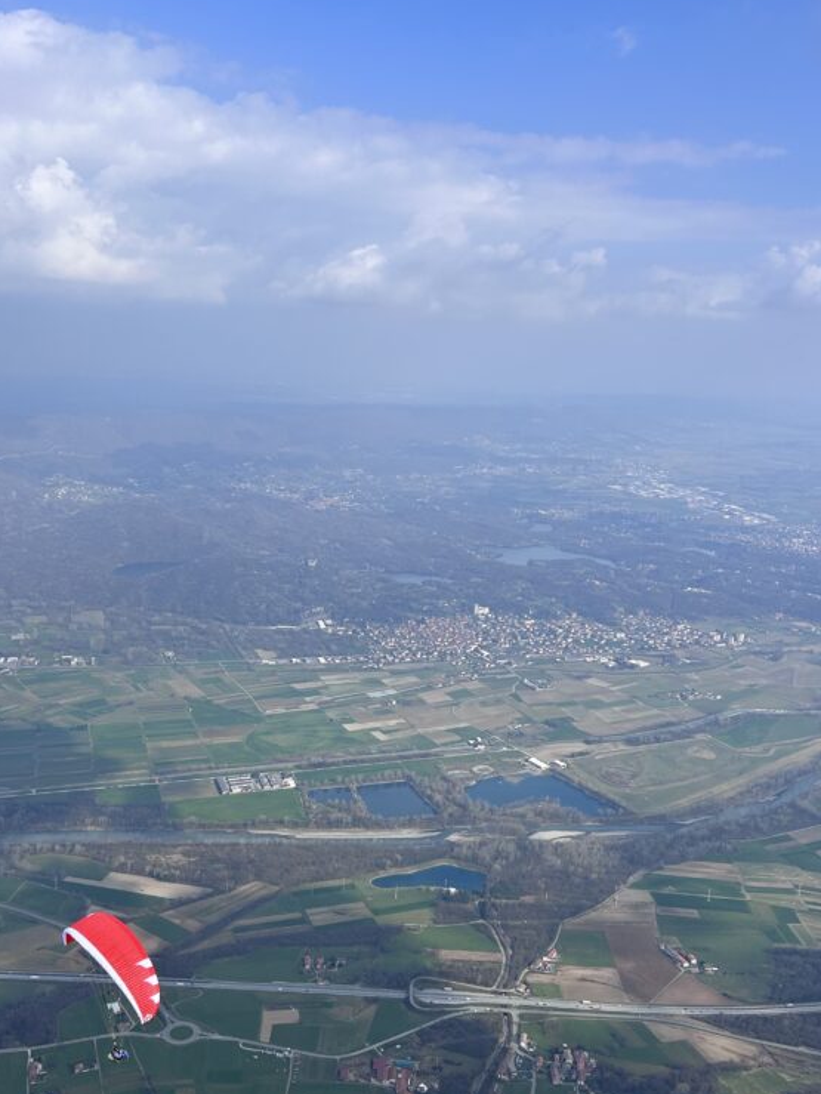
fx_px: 948
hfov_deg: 46.8
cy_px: 609
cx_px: 373
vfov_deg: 59.8
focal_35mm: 30
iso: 50
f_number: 1.5
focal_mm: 5.7
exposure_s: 1/4274
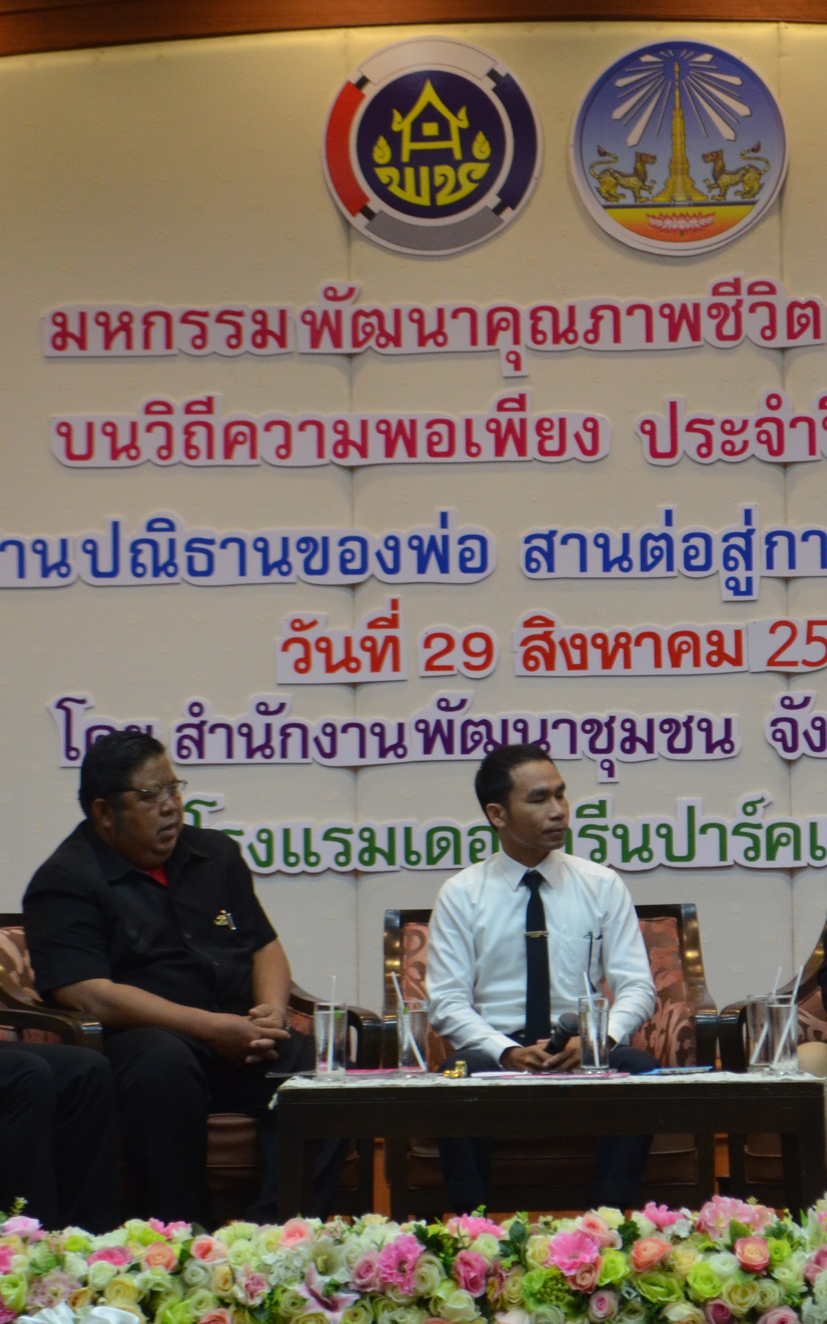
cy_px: 693
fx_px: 4832
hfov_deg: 9.8
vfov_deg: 15.6
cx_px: 551
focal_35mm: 134
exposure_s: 1/60
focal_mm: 52
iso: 1000
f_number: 5.6
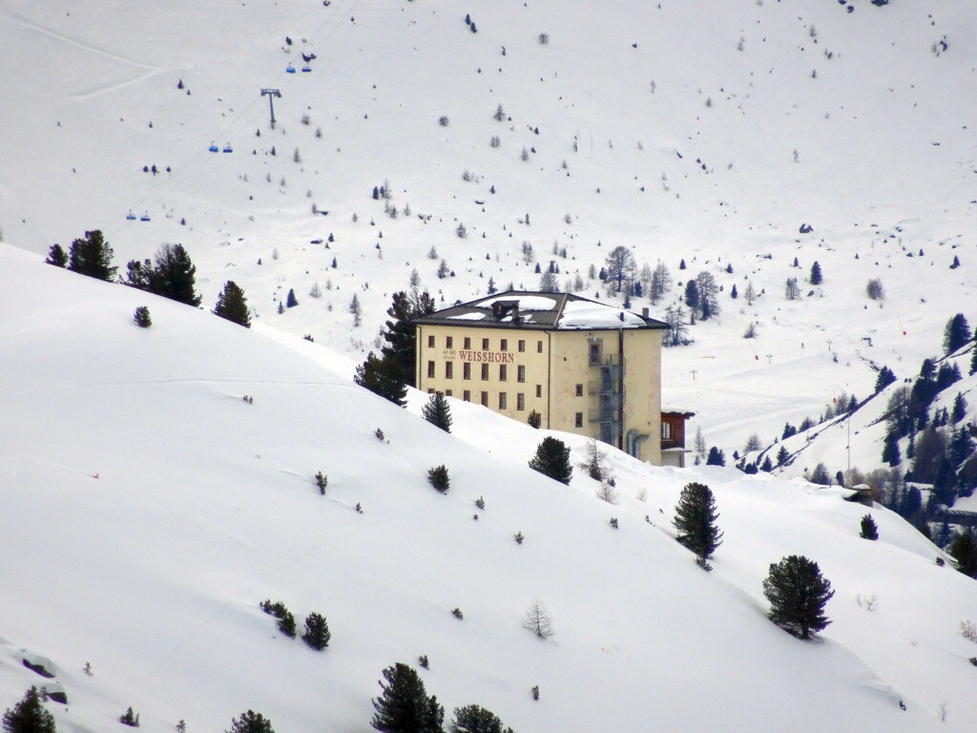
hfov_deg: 2.8
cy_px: 366
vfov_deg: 2.1
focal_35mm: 720
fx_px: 20321
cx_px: 488
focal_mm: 123
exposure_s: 1/640
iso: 80
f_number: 6.4
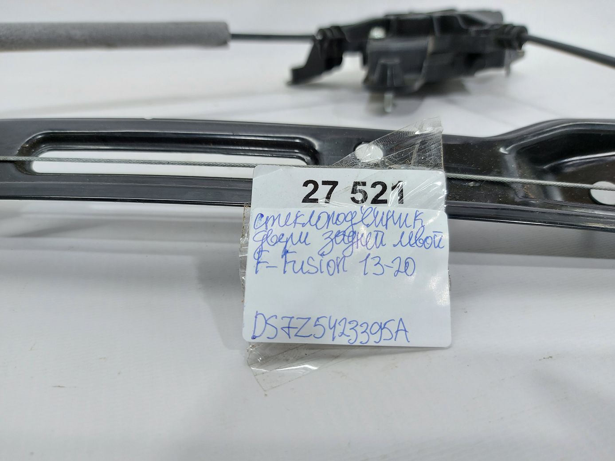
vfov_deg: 56.8
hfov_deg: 71.6
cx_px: 308
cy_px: 230
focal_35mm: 24
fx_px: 426
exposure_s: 1/50
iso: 64
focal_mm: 5.23
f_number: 1.8
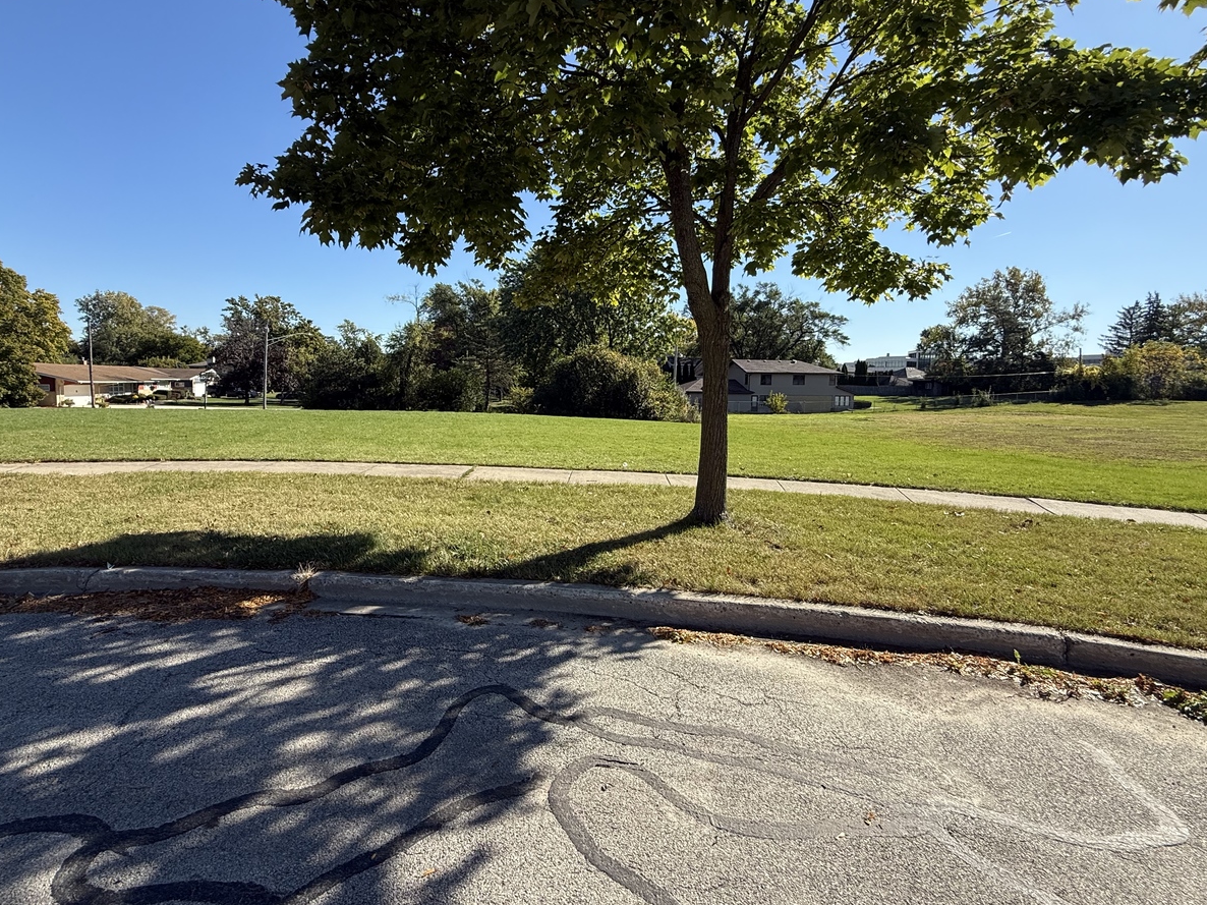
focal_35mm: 17
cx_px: 574
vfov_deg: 74.6
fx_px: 593
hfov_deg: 91.0
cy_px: 425
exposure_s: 1/1189
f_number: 2.2
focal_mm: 2.22
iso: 50
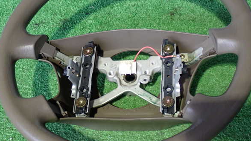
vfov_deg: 20.1
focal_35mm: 60
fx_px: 399
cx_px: 125
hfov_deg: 34.9
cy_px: 78
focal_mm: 9.65
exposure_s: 1/15
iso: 800
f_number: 3.3
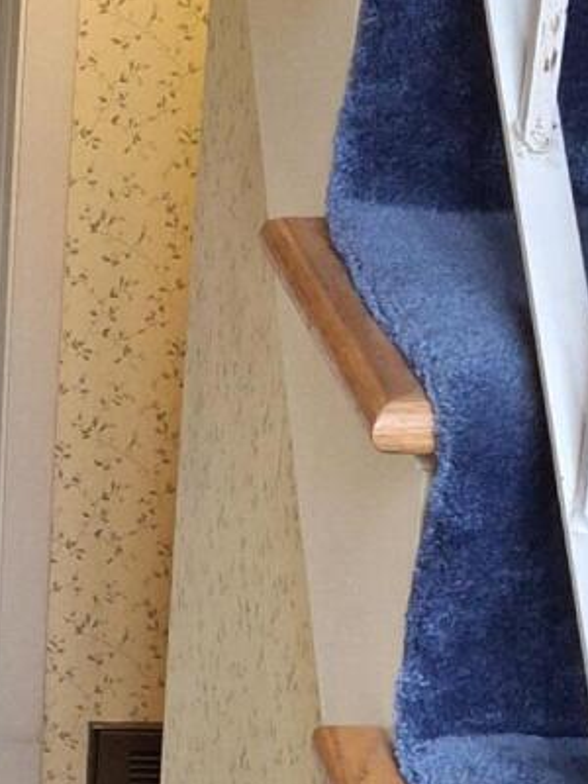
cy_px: 345
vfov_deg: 15.8
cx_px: -412
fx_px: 2831
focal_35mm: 125
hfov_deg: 11.2
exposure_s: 1/120
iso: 100
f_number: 1.8
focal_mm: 4.69
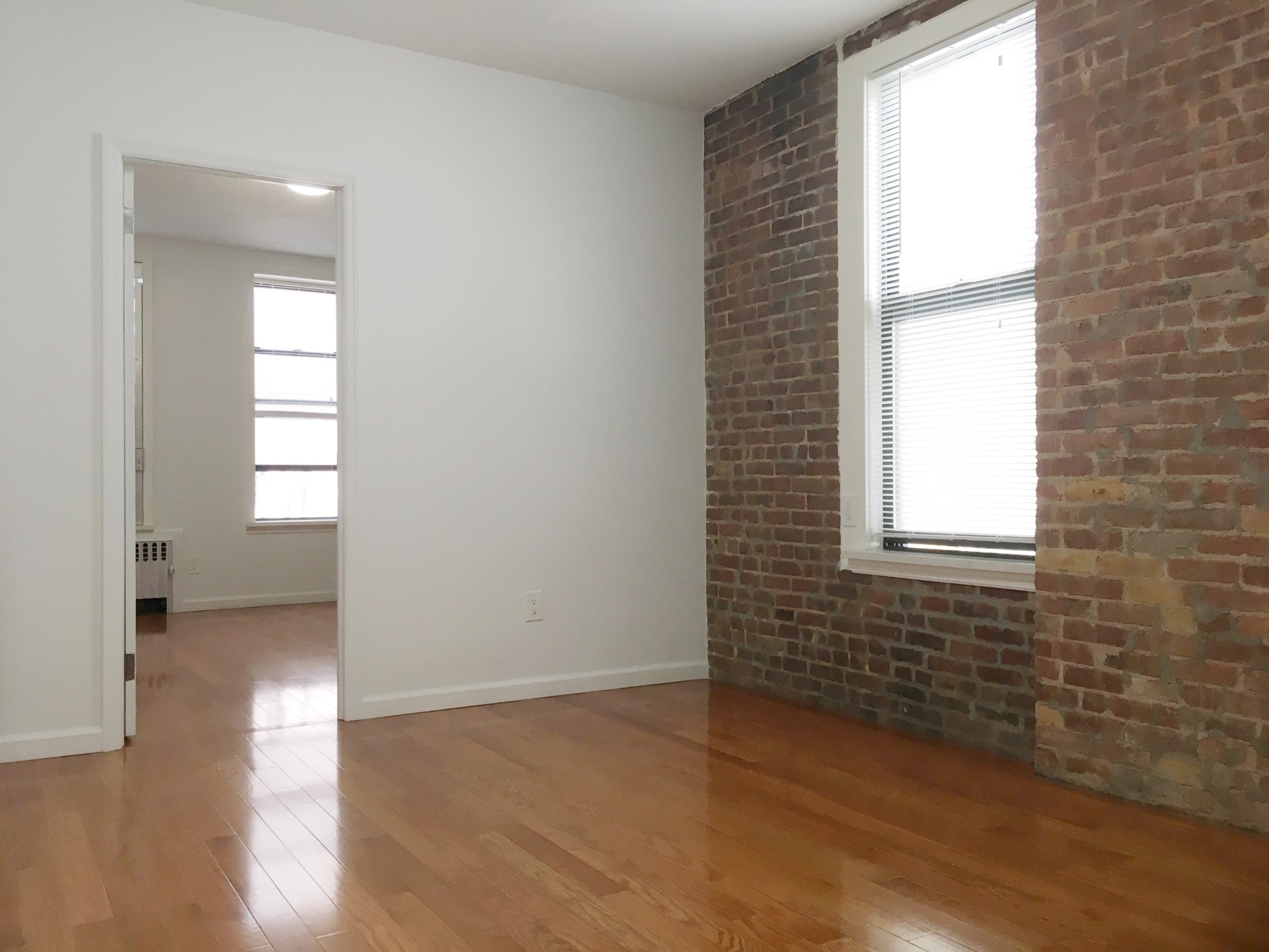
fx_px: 1063
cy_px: 476
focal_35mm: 29
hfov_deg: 61.7
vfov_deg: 48.2
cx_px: 634
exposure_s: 1/30
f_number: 2.2
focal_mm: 4.15
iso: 32
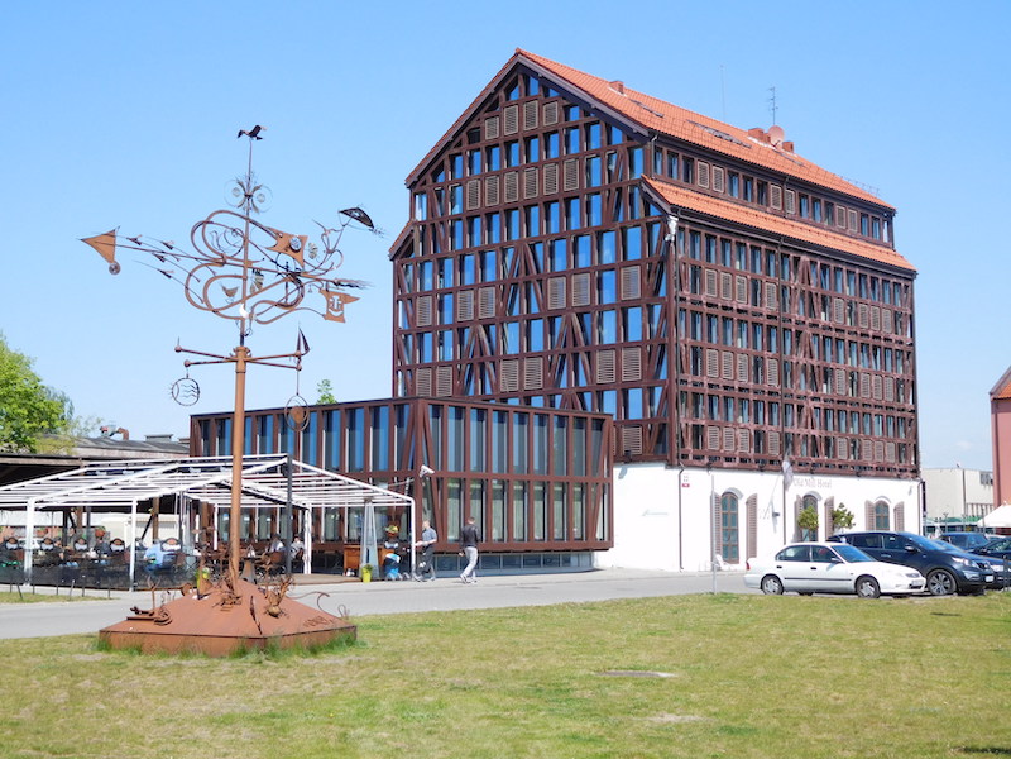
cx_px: 506
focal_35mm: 50
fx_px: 1460
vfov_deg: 29.1
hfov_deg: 38.2
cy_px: 380
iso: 125
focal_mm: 8.9
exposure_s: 1/640
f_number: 4.1
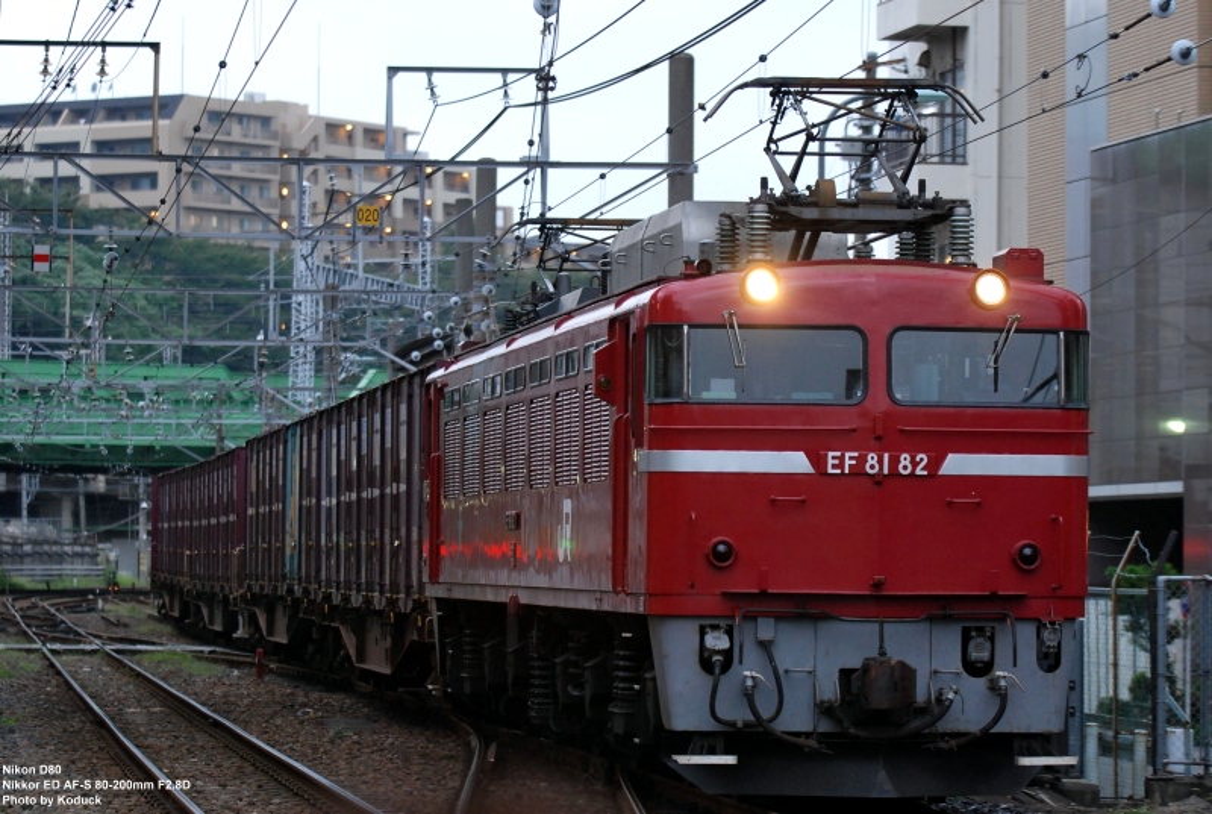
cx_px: 606
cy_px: 407
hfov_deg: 13.7
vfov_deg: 9.2
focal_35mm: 150
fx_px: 5060
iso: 800
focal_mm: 100
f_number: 2.8
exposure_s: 1/100
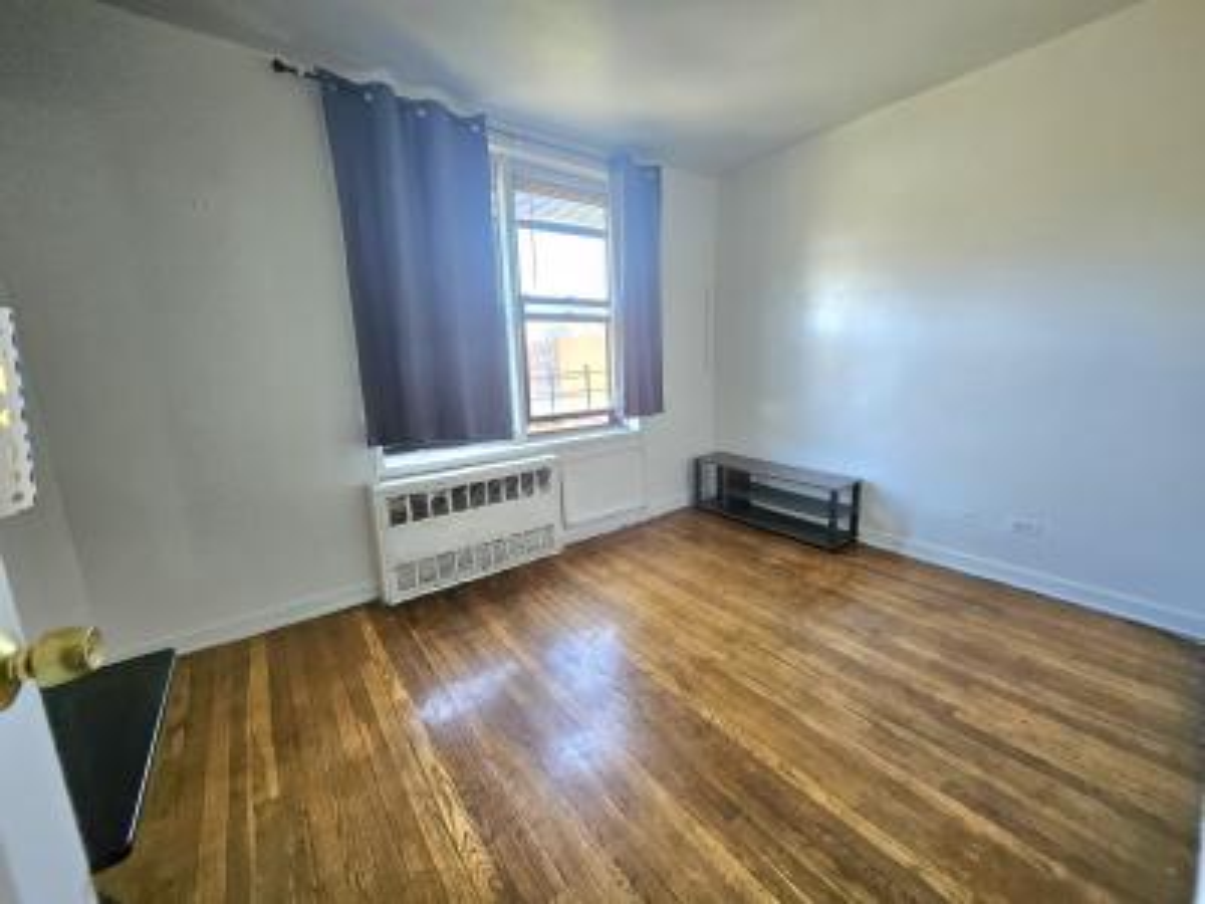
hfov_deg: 106.2
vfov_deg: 89.9
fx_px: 453
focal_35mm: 13
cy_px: 452
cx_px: 602
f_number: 2.2
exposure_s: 1/60.2
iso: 200
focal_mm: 1.7
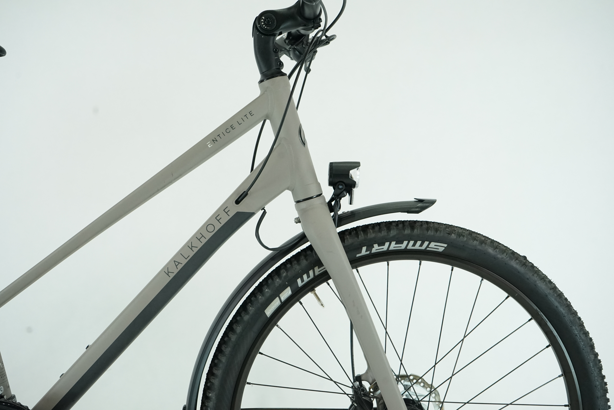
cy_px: 205
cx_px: 307
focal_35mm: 34
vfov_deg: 38.9
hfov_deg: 55.8
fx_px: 580
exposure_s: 1/200
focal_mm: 34
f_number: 7.1
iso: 2500
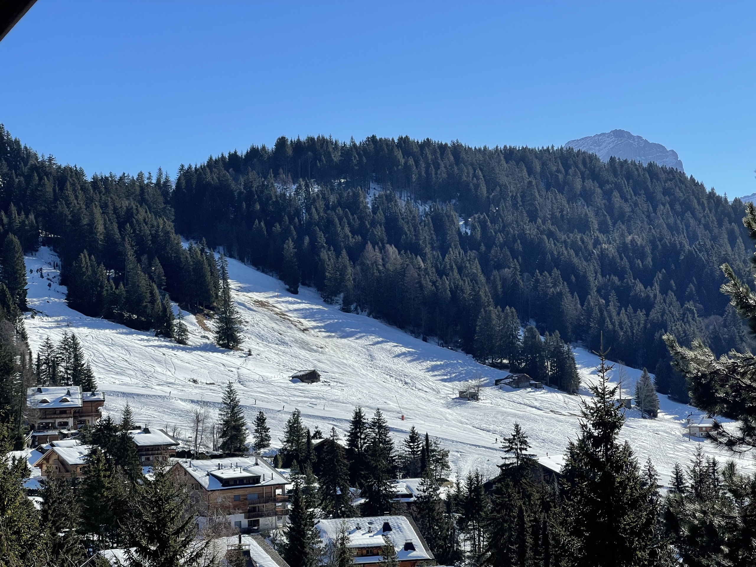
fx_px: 1398
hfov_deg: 30.3
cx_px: 378
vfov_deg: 22.9
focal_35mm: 64
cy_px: 284
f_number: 2.2
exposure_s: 1/1754
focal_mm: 7.5
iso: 20
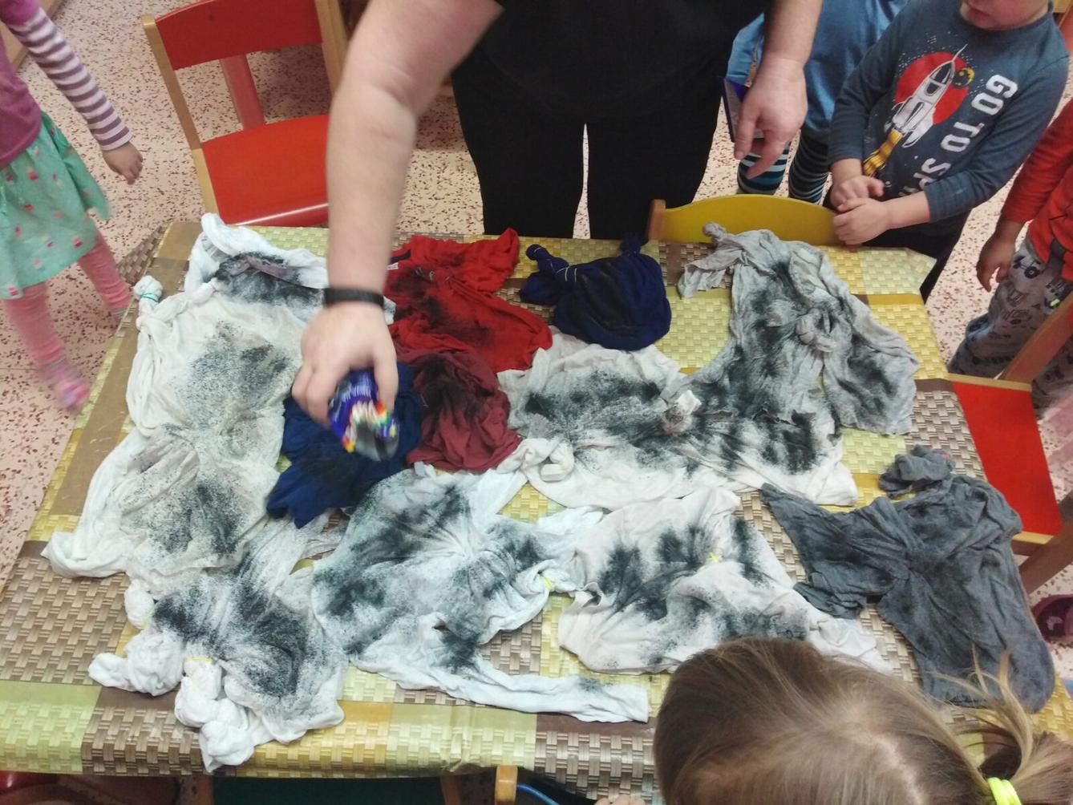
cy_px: 402
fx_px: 806
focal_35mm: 26
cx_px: 536
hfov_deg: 67.3
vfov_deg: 53.1
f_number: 2.2
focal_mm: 3.46
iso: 439
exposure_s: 1/33.3
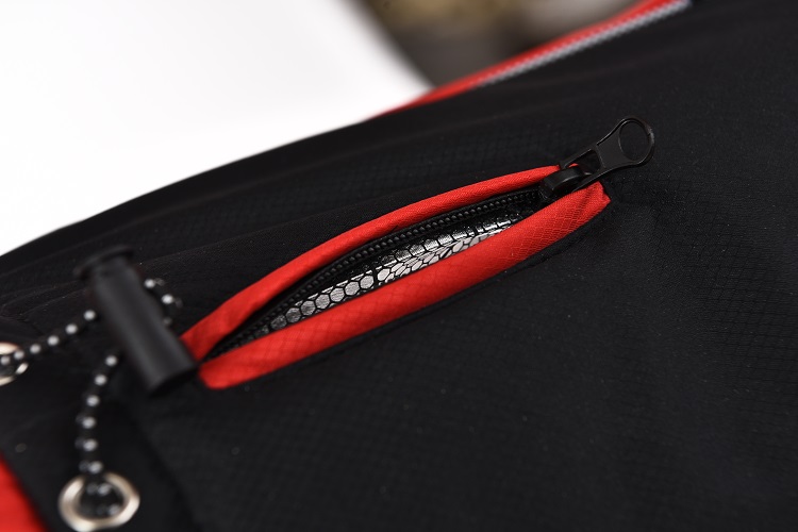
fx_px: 1552
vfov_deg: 19.5
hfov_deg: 28.8
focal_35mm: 70
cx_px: 399
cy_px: 266
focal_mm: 70
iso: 160
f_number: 9
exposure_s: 1/100
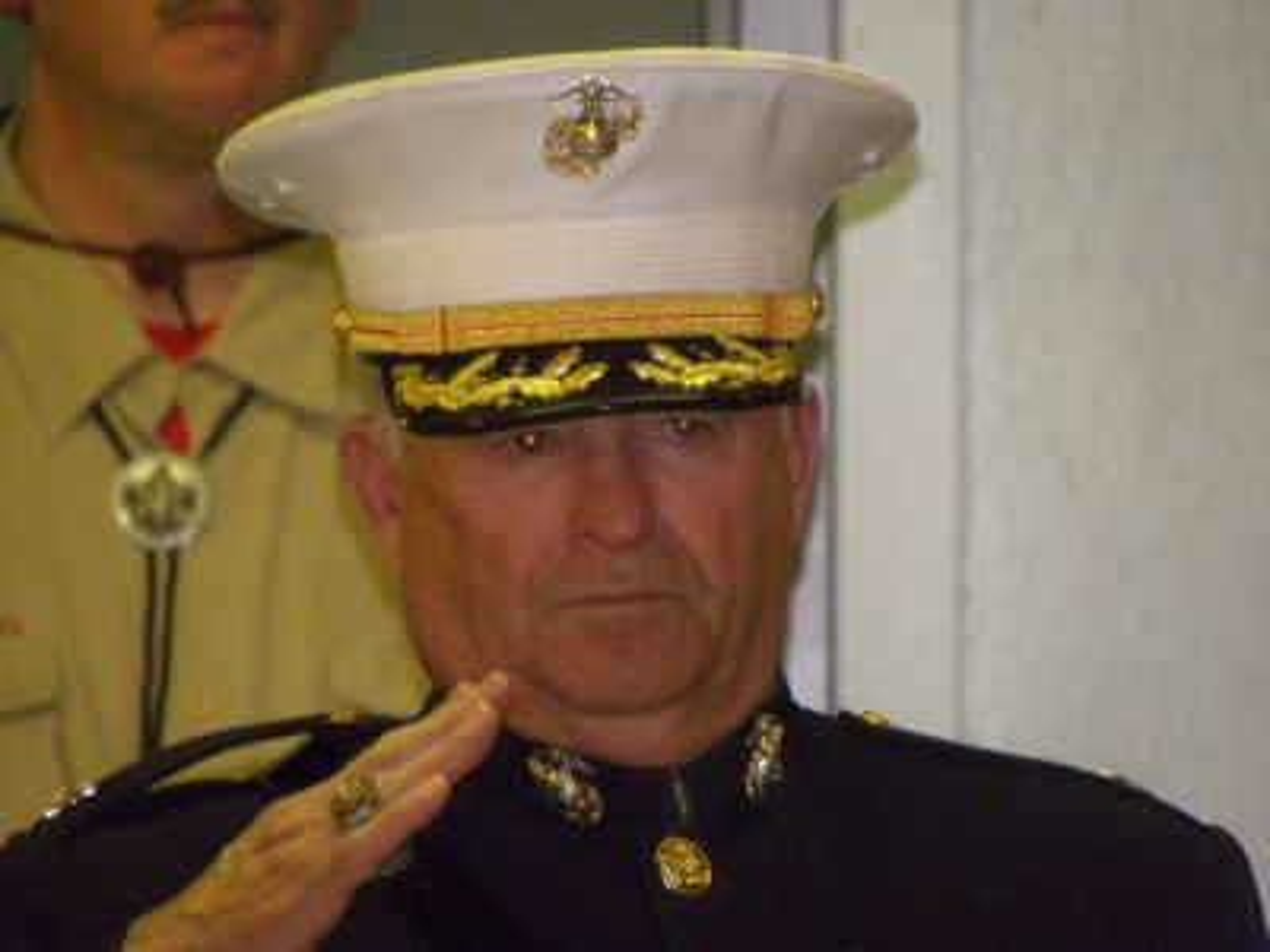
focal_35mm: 624
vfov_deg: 2.4
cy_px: 476
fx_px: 22893
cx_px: 635
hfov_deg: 3.2
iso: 724
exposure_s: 1/60
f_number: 5
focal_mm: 110.4
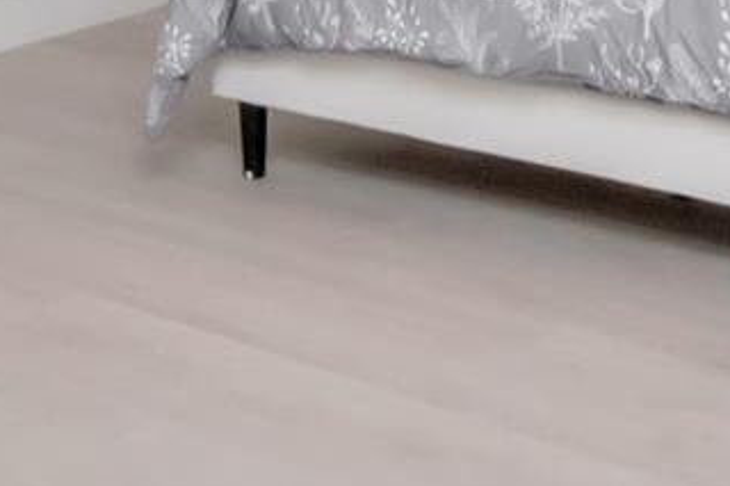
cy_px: -365
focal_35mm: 82
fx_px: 1672
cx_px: 461
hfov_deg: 24.6
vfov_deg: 14.7
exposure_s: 1/50
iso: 800
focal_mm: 11
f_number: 18
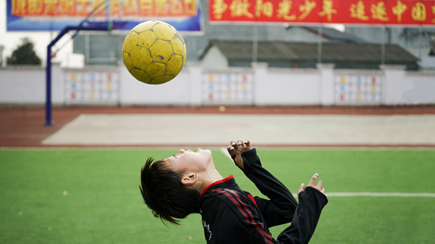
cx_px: 216
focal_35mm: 74
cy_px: 145
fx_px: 853
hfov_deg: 28.6
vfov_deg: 16.3
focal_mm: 70
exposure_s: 1/640
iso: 160
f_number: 4
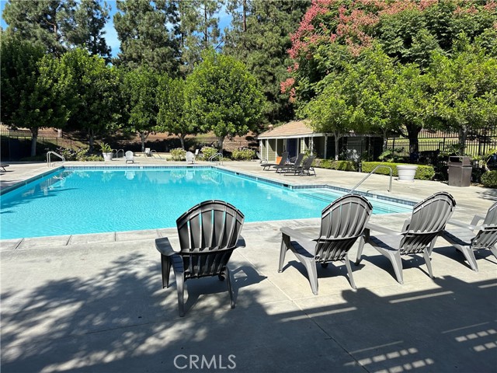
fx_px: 345
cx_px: 248
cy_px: 186
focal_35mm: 24
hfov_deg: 71.6
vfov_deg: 56.8
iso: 80
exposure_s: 1/3717
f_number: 1.78
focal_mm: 6.86
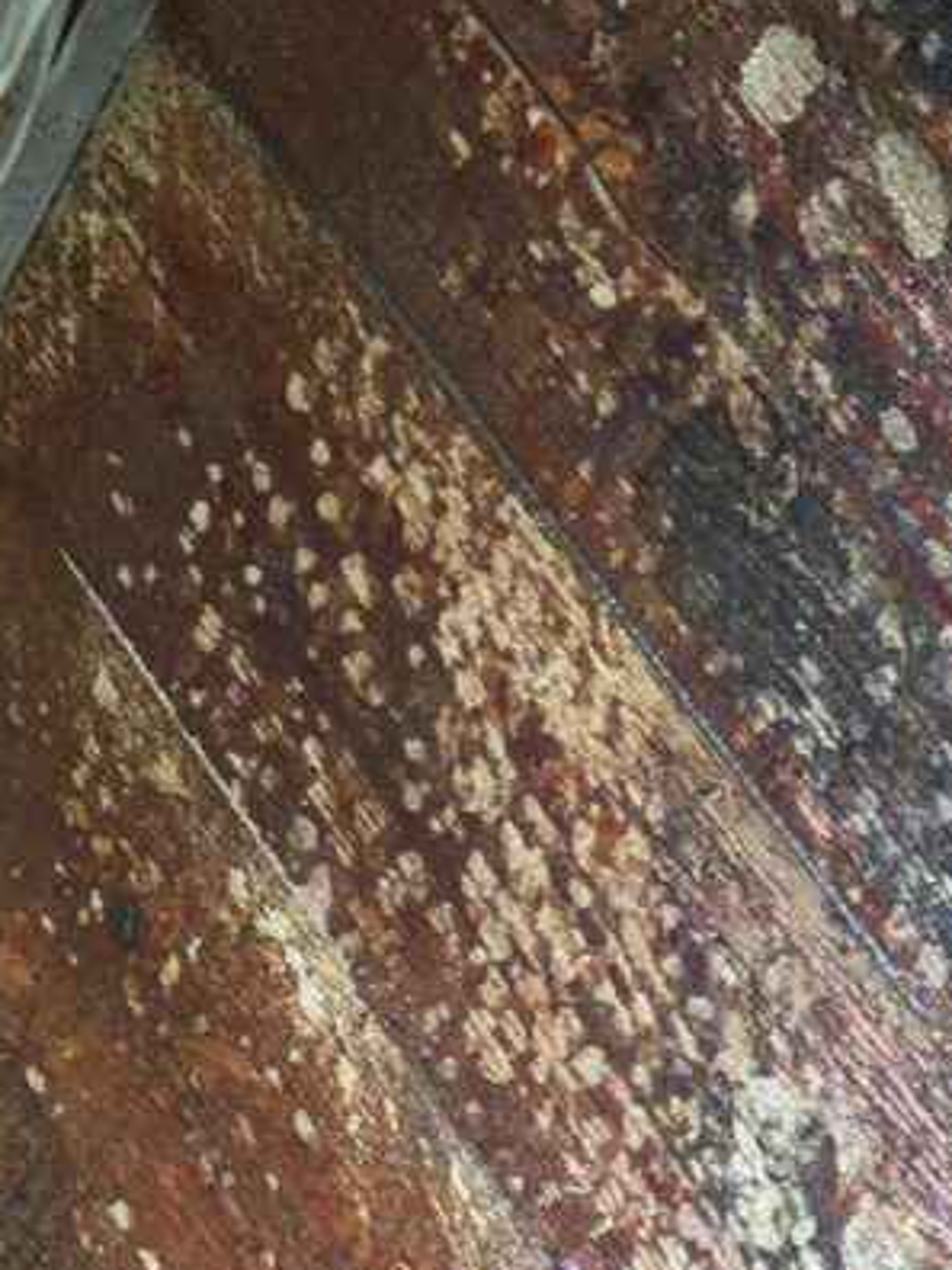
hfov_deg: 18.9
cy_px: 1318
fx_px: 2750
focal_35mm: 75
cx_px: 1051
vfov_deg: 24.6
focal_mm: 4.15
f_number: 2.2
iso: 25
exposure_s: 1/120
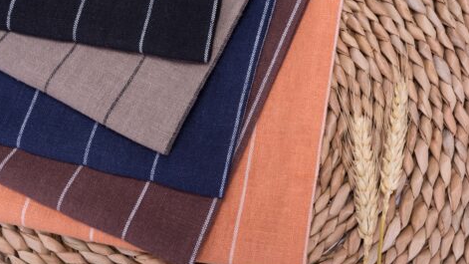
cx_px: 226
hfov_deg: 50.5
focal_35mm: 40
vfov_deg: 29.7
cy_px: 137
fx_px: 497
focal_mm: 24
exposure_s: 1/125
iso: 100
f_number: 11
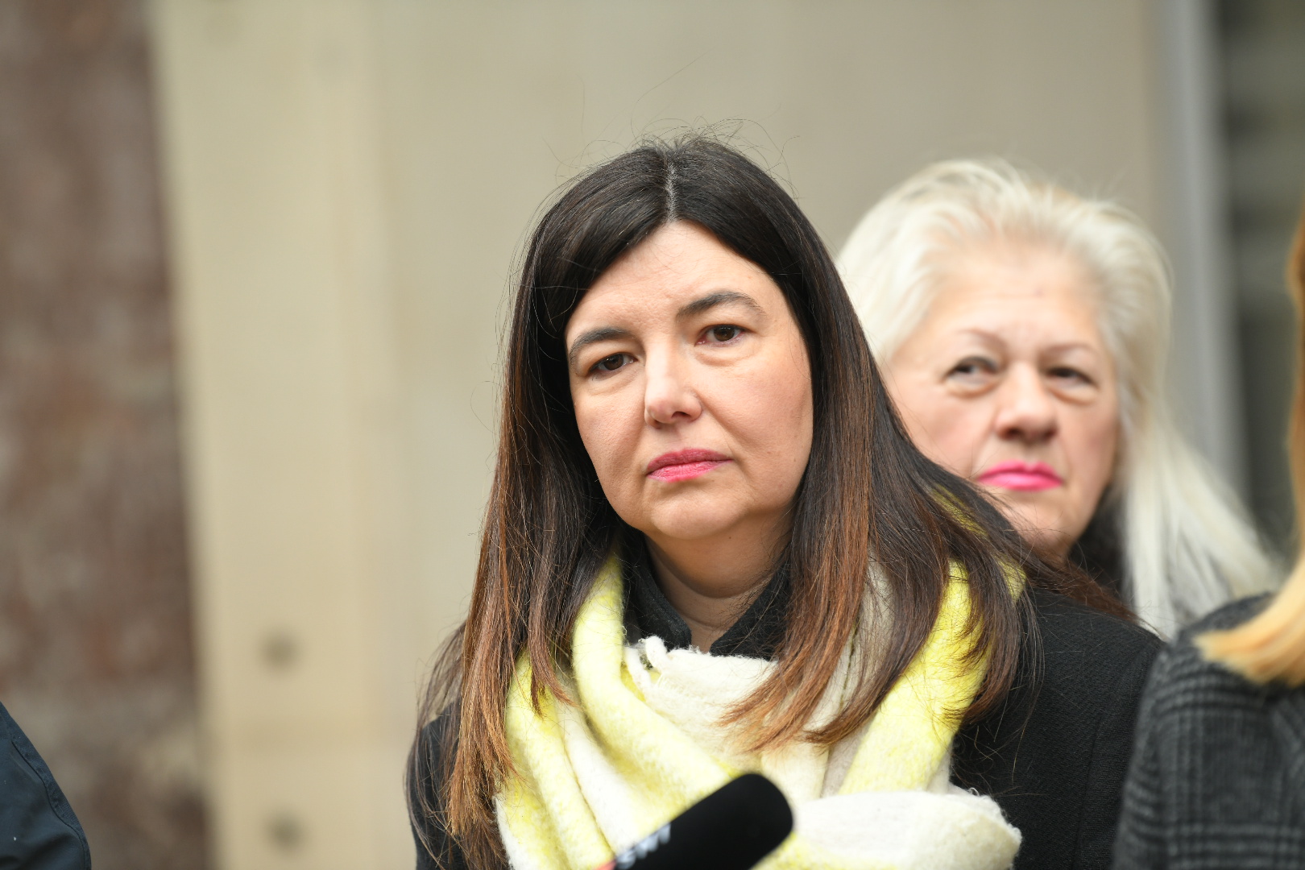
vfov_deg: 6.9
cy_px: 435
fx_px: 7249
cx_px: 652
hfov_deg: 10.3
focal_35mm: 200
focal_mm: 200
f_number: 4
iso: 800
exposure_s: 1/200
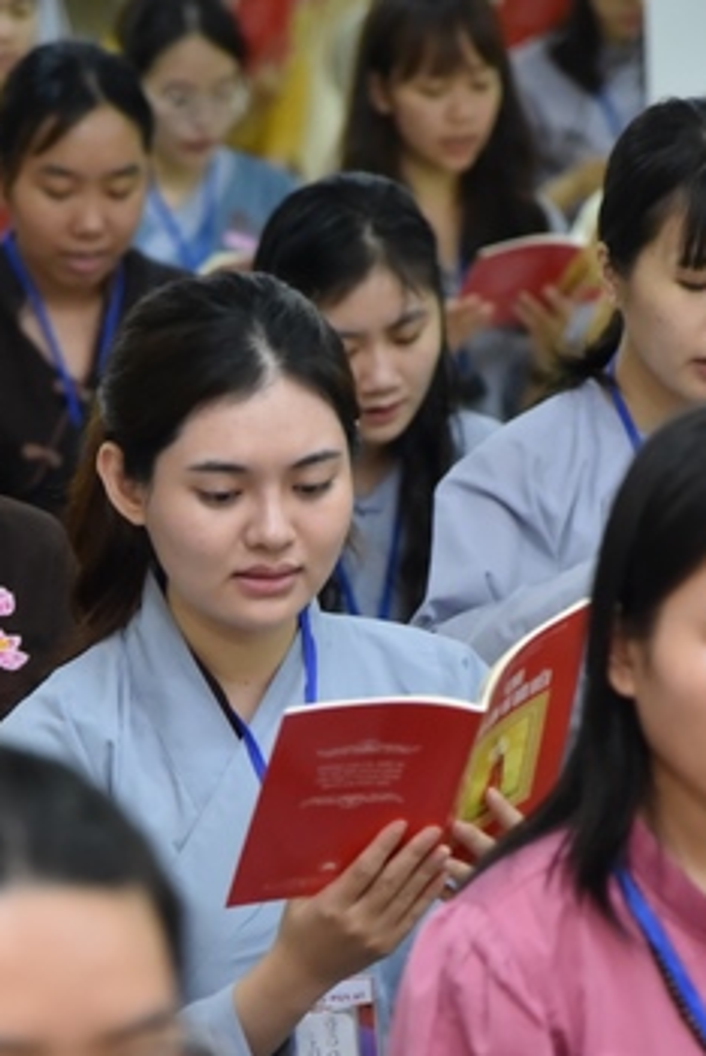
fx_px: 6546
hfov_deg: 6.2
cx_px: 247
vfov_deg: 9.2
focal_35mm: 223
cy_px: 836
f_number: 4
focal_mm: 120
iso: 4000
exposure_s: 1/100
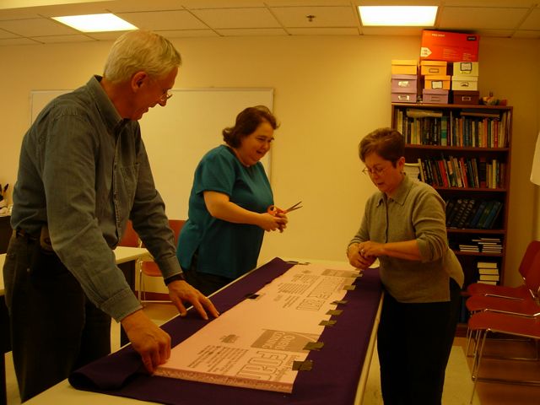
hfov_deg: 49.0
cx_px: 270
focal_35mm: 38
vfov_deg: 37.7
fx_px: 593
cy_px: 202
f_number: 2.8
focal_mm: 7.8
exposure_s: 1/78.3
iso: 79
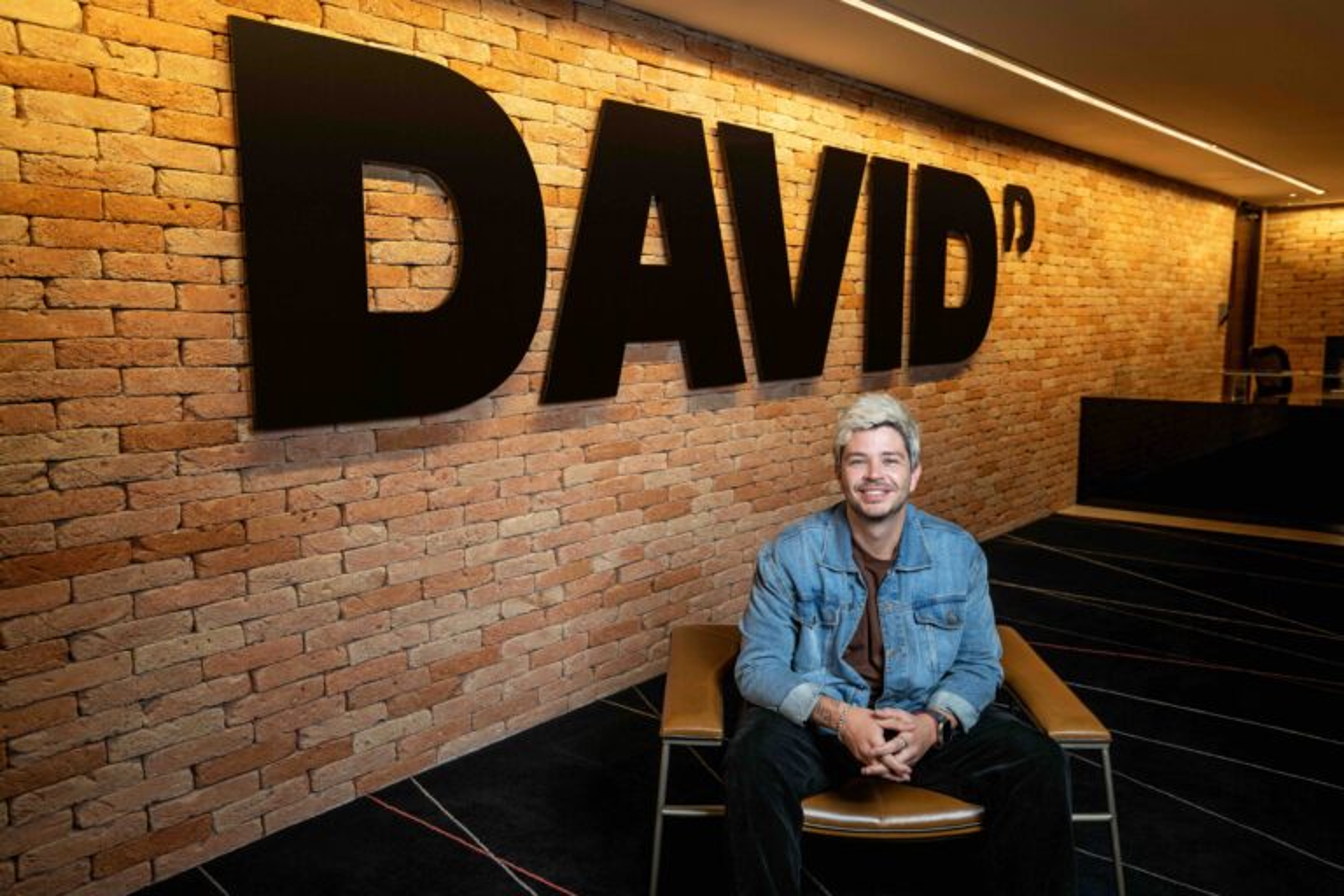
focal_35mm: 29
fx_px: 1083
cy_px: 448
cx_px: 672
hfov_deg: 63.7
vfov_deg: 45.0
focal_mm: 29
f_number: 4
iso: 800
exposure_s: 1/160
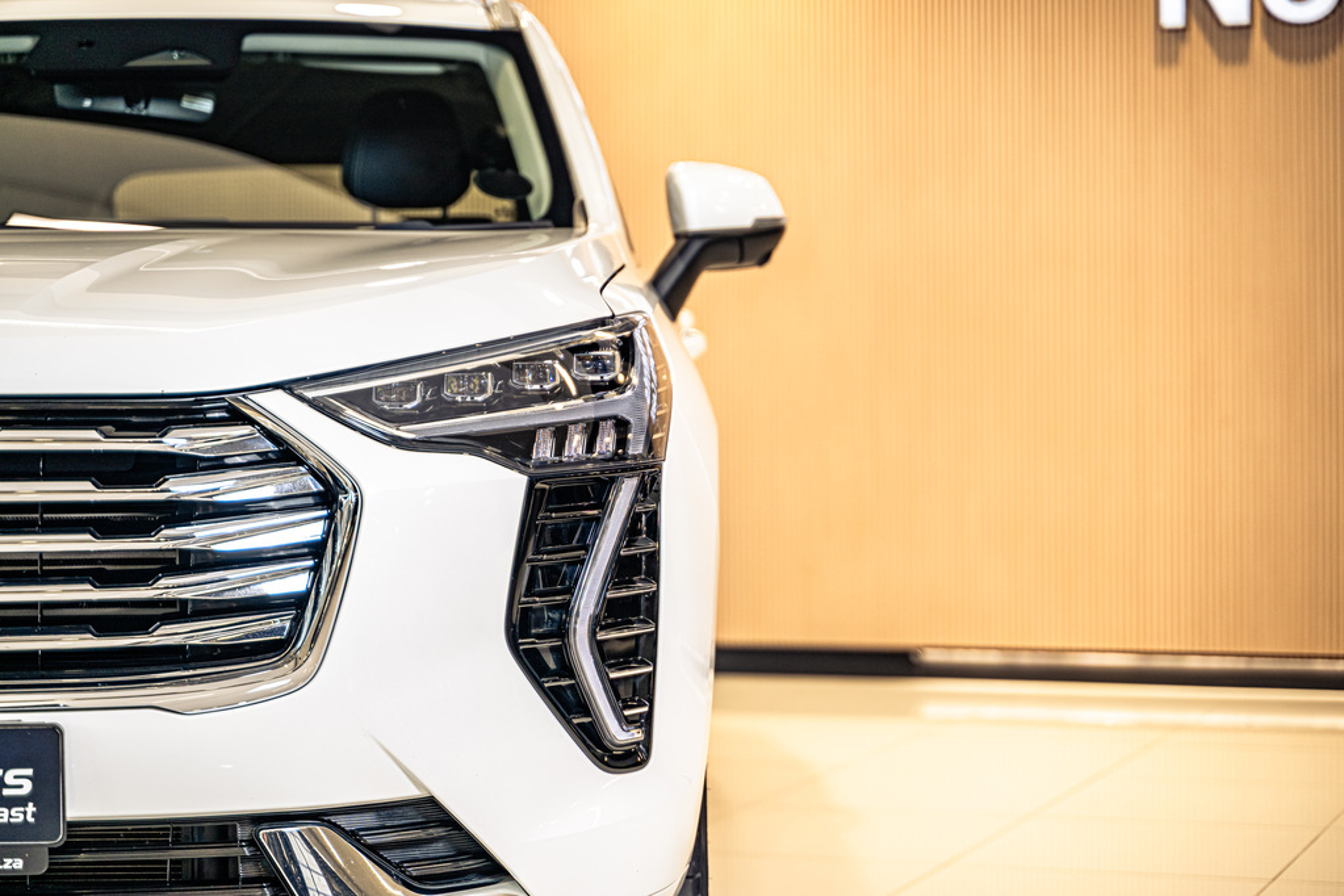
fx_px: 2800
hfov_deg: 27.0
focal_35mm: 75
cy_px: 448
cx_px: 672
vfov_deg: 18.2
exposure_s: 1/125
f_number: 2.8
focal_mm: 75
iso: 400
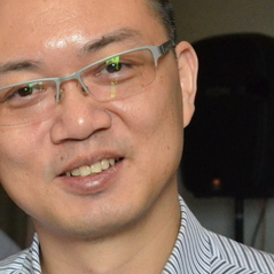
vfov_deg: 13.6
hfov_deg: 13.1
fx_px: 1146
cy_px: 204
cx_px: -92
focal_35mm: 128
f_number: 8
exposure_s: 1/250
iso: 5000
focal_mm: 30
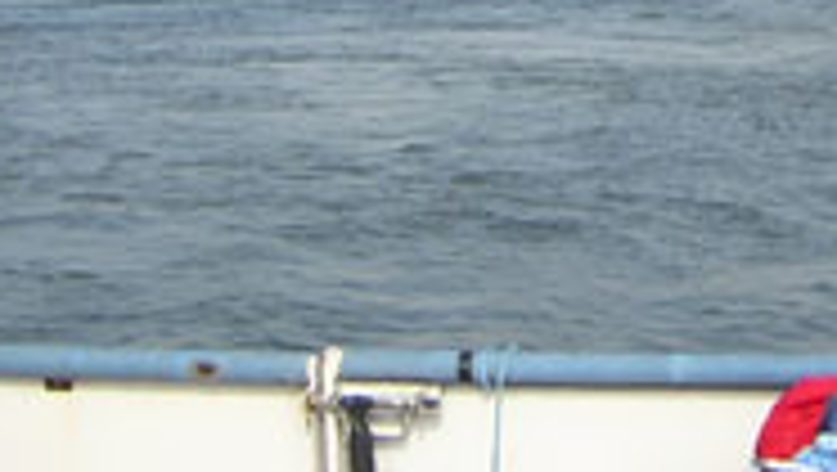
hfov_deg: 22.2
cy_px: -202
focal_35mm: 95
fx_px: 2110
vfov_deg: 12.3
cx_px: 634
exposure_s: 1/250
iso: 100
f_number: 5.2
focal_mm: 4.7
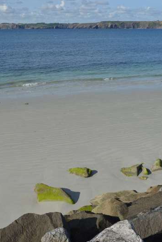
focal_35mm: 44
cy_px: 122
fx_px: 297
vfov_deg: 44.5
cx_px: 95
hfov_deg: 30.5
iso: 125
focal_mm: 29
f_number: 11
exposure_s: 1/250
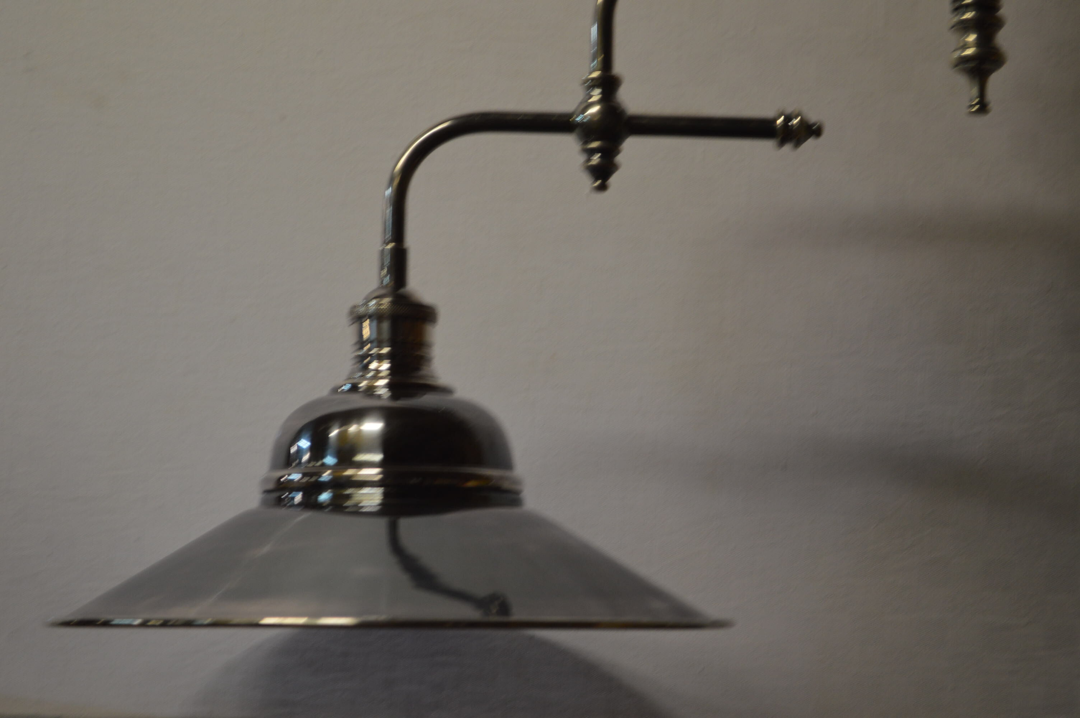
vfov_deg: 16.5
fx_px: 2473
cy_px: 359
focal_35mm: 82
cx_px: 540
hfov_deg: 24.6
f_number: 5.6
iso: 400
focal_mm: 55
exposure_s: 1/30
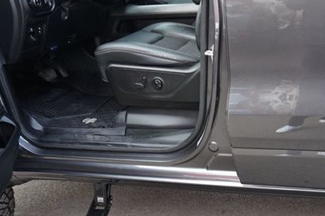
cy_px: 180
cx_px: 234
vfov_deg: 31.5
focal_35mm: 41
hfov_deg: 46.2
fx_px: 370
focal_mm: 16
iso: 320
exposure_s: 1/160
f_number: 4
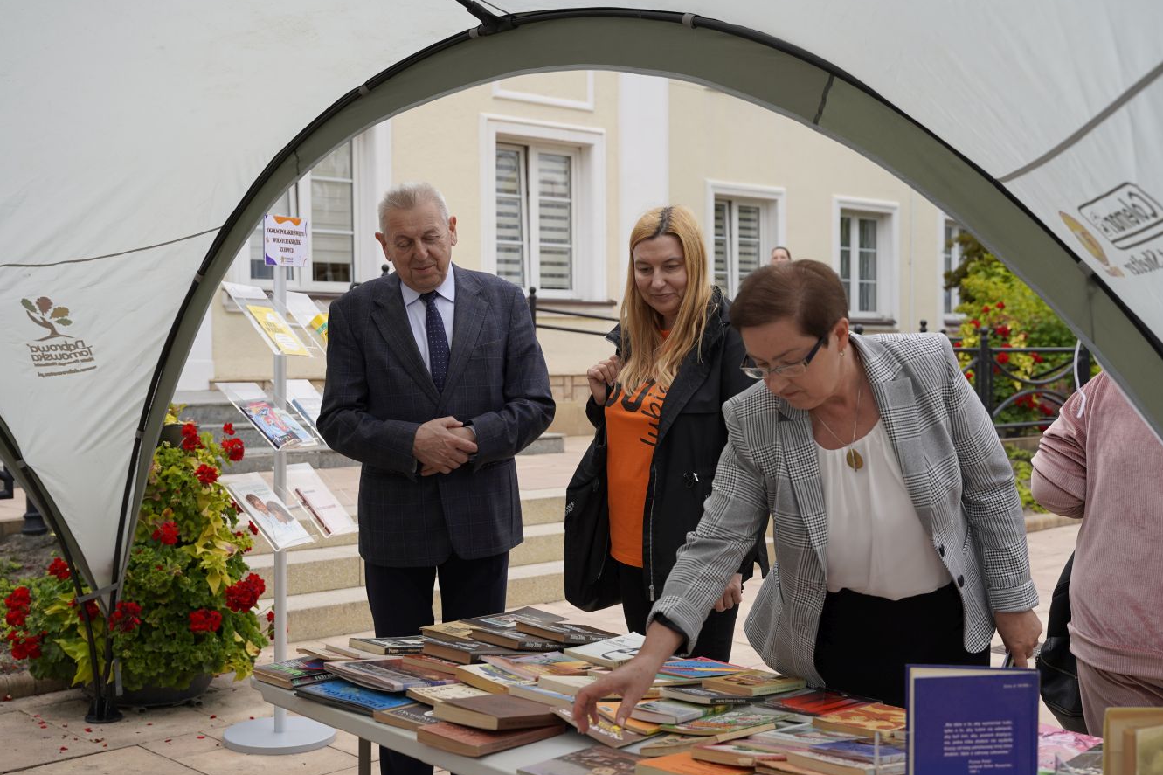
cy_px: 421
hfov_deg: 42.9
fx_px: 1480
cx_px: 599
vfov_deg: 29.3
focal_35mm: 46
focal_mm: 39.7
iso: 100
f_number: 4.5
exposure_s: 1/320
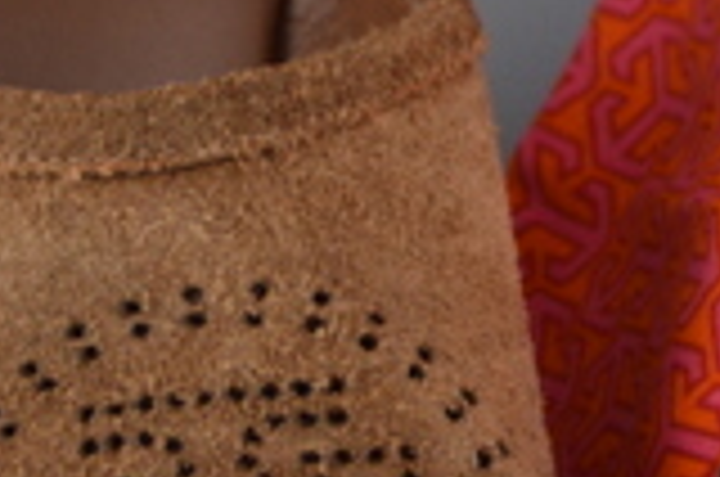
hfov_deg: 11.1
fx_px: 3673
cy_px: 274
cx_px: 644
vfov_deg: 7.4
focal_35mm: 184
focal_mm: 28
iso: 400
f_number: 4.5
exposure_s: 1/80
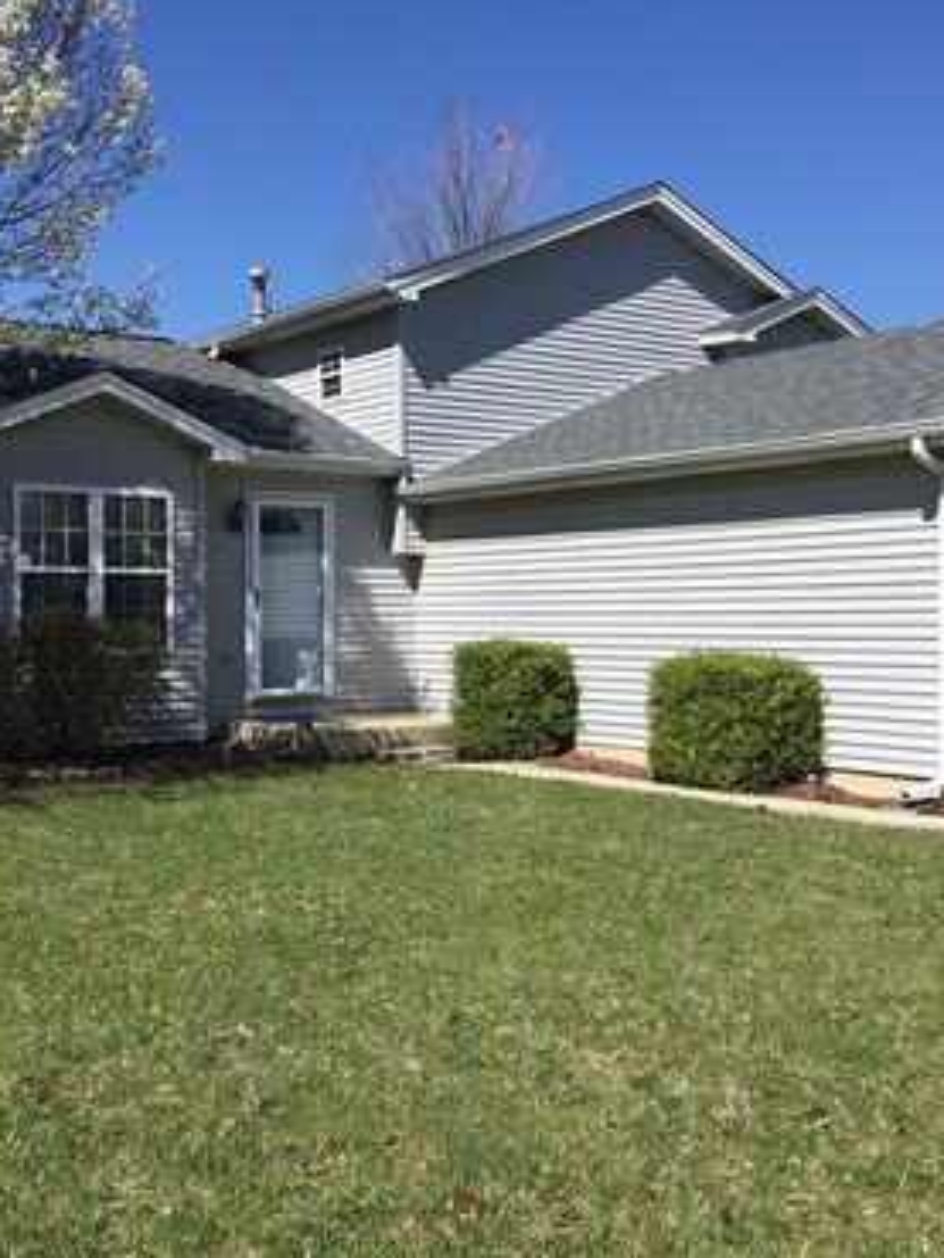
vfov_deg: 44.8
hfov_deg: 34.4
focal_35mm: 42
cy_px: 626
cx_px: 460
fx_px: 1526
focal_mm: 3.3
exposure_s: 1/1852
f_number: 2.4
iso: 25
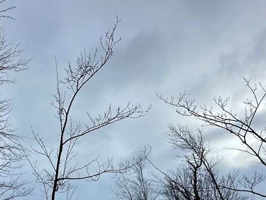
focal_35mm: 34
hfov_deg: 51.8
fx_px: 261
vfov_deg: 35.1
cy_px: 226
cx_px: 69
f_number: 2.2
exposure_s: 1/2618
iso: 50
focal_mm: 2.22
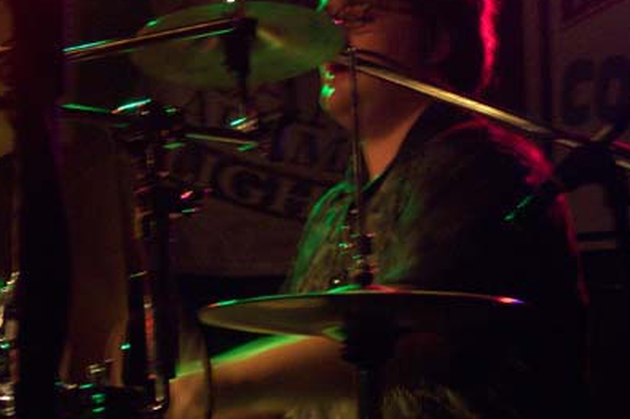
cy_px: 186
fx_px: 2729
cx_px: 332
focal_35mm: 156
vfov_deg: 8.8
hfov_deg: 13.2
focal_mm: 24
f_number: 4.8
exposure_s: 1/8
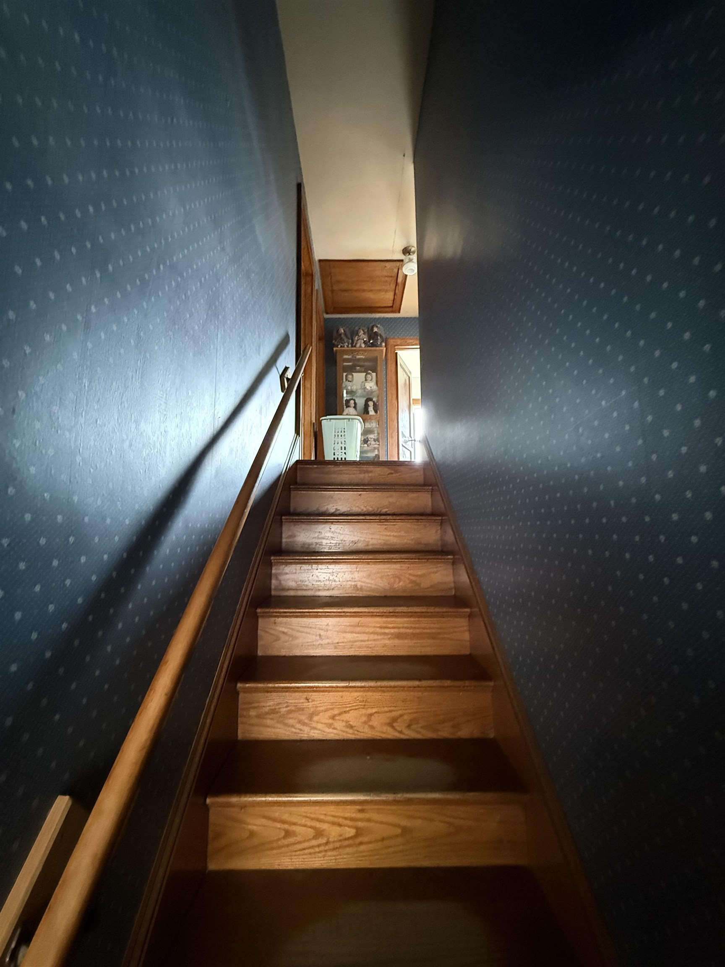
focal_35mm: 14
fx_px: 391
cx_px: 362
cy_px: 484
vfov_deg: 102.1
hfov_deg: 85.7
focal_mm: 2.22
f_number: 2.2
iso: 1250
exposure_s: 1/59
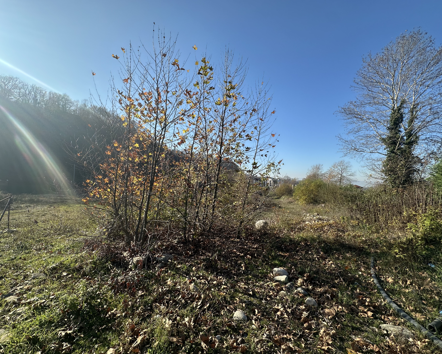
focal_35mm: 15
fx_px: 196
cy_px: 178
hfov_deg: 96.8
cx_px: 217
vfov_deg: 84.0
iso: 40
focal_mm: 2.22
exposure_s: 1/1125
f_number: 2.2
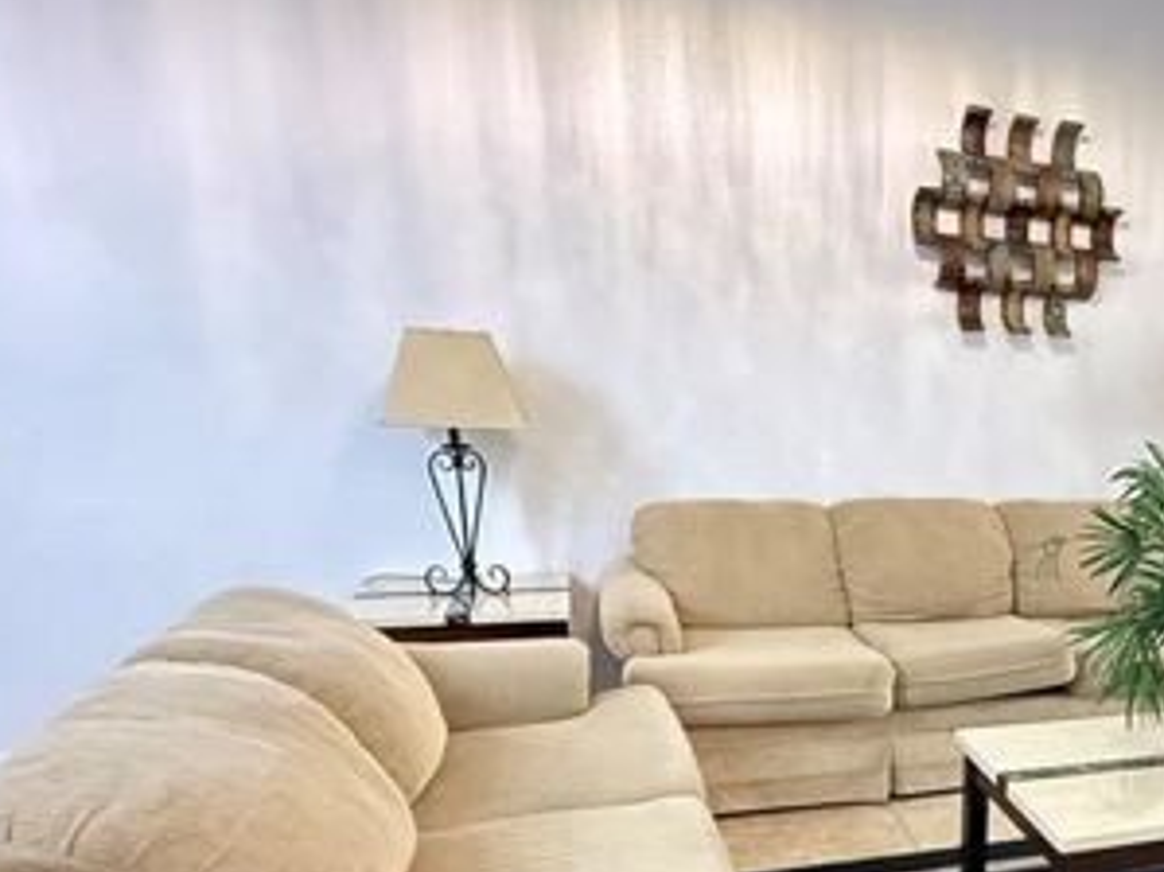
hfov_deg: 48.8
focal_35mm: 33
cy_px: 685
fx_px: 1109
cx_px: 1073
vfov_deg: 41.3
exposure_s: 1/60
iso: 1250
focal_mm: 2.22
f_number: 2.2
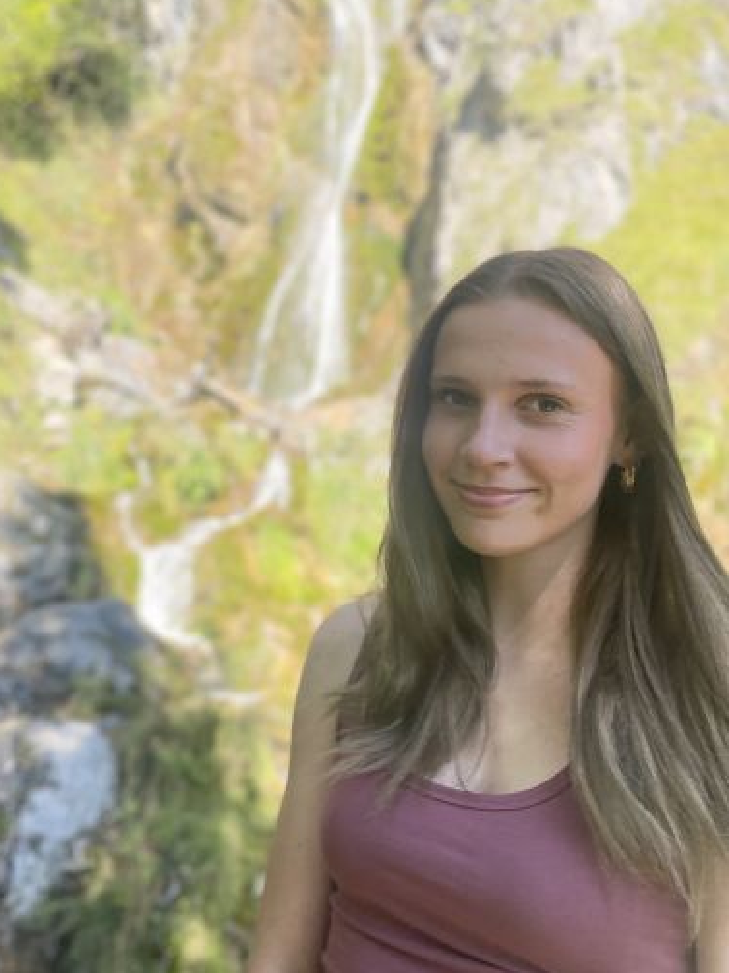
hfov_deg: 45.4
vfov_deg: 58.1
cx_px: 331
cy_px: 412
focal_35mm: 31
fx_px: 871
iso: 50
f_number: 1.6
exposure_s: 1/917
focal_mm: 4.2
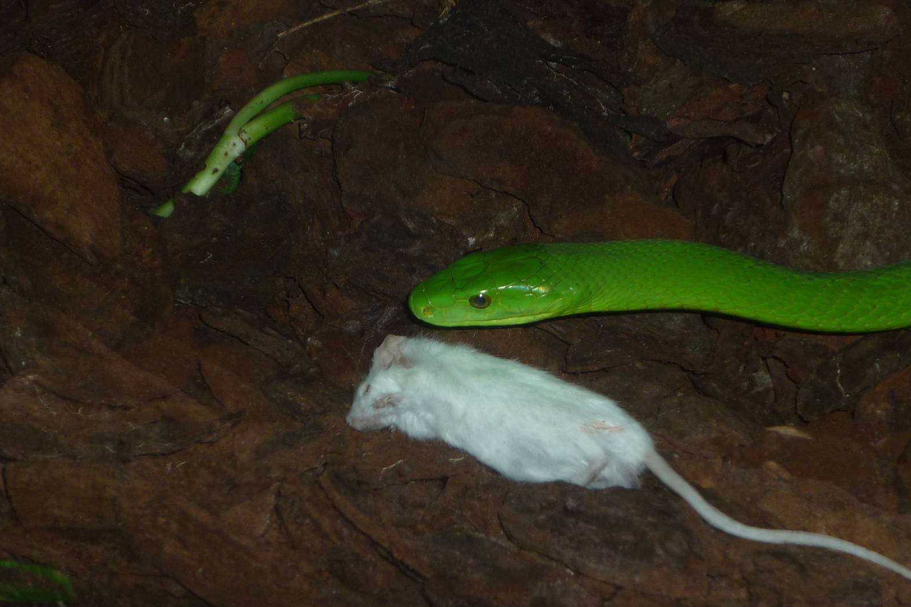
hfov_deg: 15.4
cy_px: 317
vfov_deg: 10.3
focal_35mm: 133
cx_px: 453
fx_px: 3365
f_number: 5.1
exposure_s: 1/60
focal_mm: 16.5
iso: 100
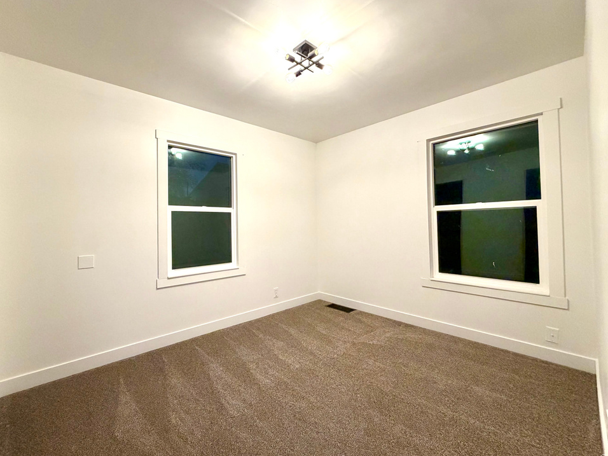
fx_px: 263
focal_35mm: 15
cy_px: 219
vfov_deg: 81.7
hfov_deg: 98.0
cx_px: 284
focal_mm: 2.22
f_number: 2.2
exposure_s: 1/120
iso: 320
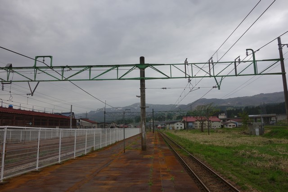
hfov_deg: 65.5
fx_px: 224
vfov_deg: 46.4
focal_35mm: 28
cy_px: 96
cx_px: 144
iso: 125
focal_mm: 10.4
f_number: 5.6
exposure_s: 1/200
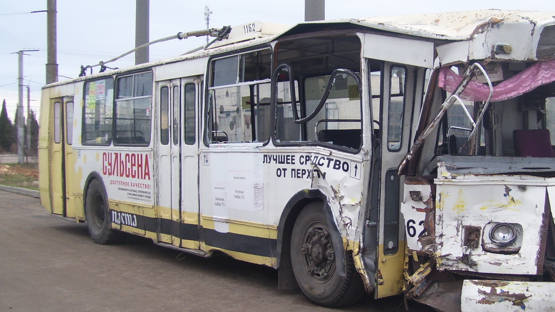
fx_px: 780
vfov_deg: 22.6
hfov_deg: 38.9
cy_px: 166
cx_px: 352
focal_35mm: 53
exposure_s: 1/125
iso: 80
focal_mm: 6
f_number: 2.7
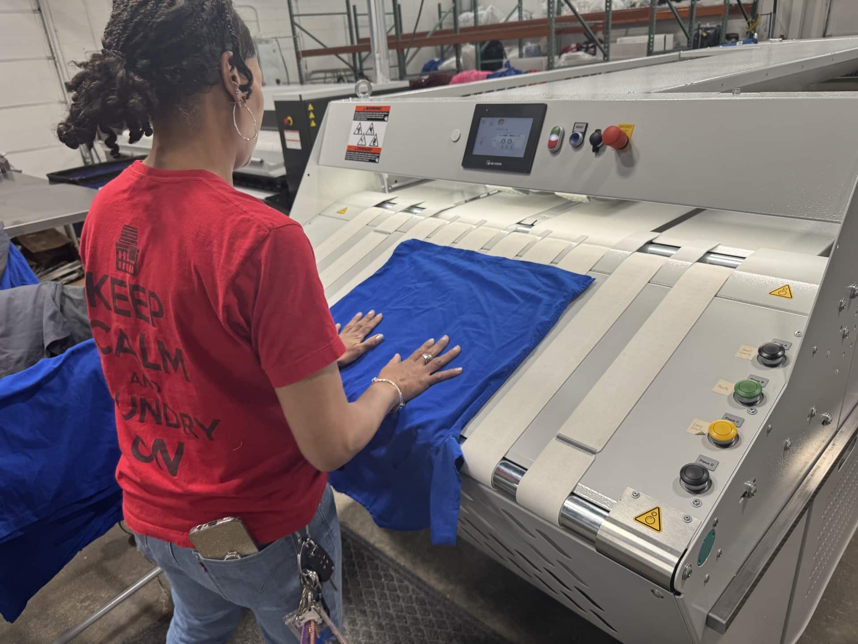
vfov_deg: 56.8
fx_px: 595
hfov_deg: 71.6
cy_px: 322
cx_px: 429
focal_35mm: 24
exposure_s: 1/120
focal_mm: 6.76
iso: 100
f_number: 1.78
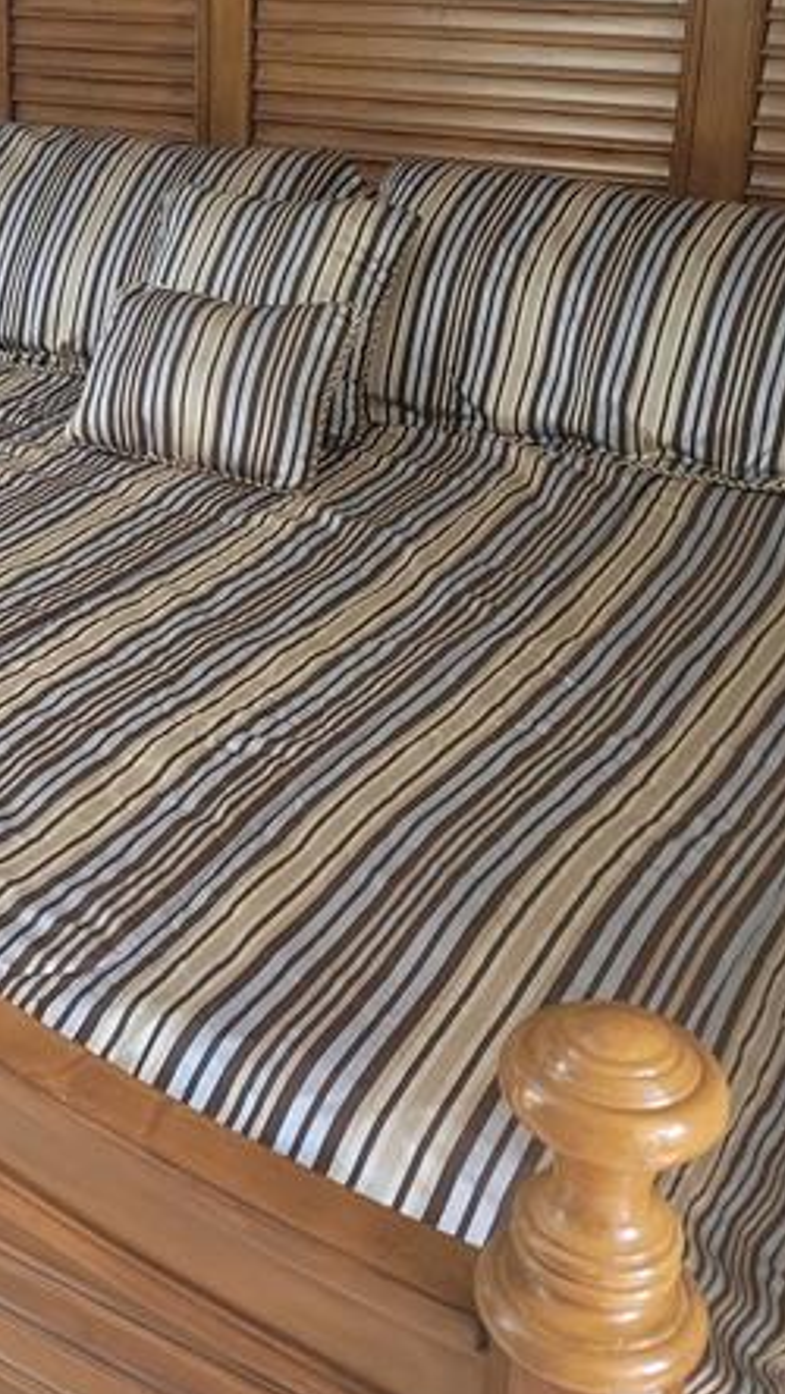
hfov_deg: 22.8
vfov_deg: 40.3
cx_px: 41
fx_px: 1886
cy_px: 515
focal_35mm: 51
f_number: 1.8
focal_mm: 5.4
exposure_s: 1/24
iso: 500
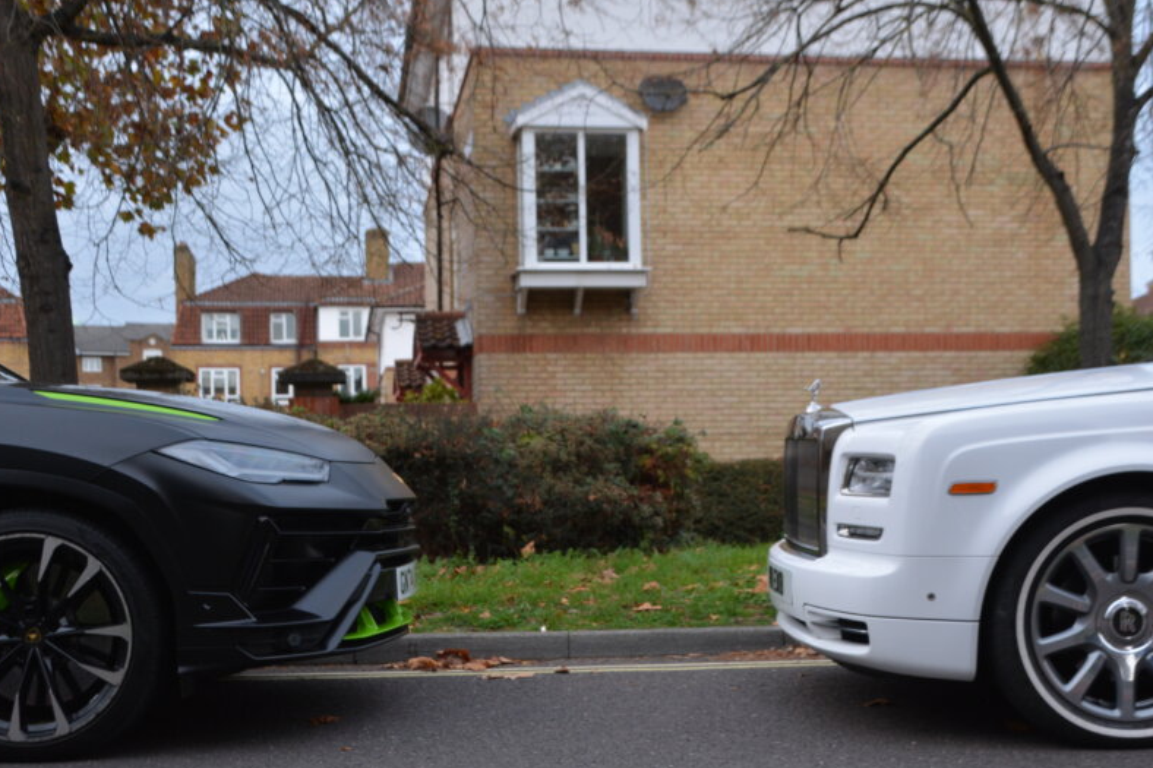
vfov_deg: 25.7
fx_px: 1686
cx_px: 591
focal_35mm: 53
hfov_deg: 37.8
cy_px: 422
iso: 450
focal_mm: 27
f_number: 4
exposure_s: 1/60
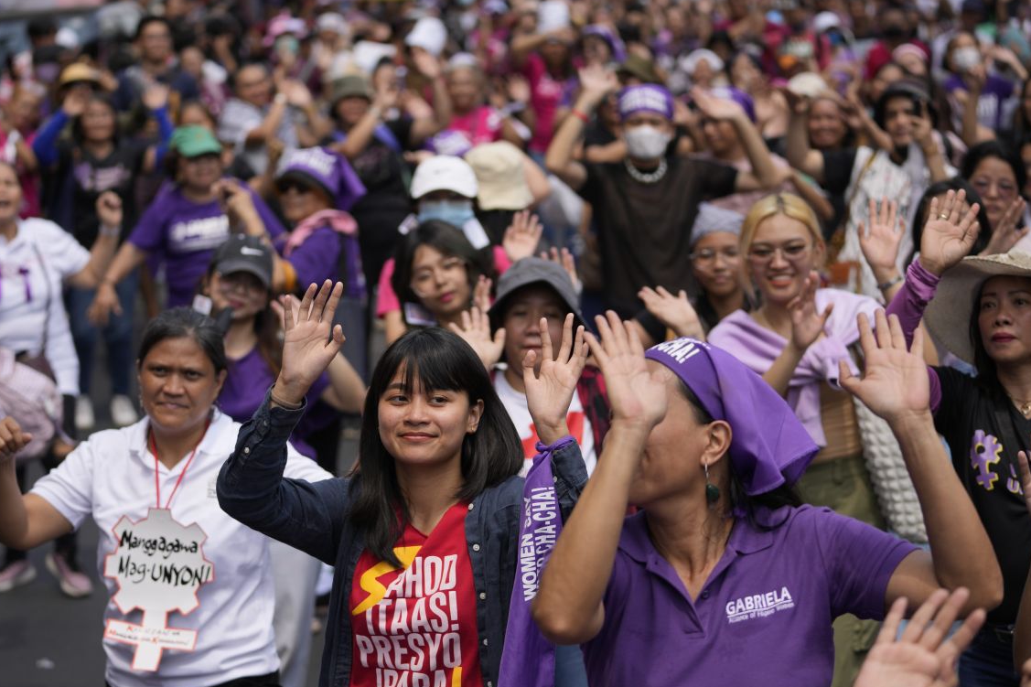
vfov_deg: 17.7
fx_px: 2205
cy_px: 339
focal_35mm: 77
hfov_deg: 26.3
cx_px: 480
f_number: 2.8
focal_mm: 70
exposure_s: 1/1250
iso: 100
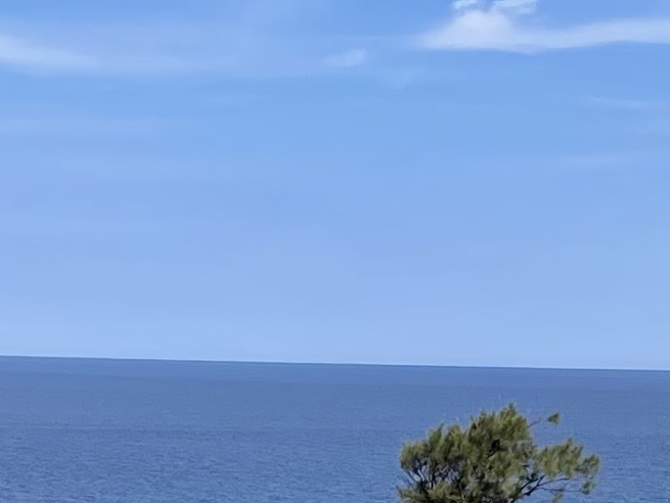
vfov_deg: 9.4
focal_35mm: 153
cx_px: 530
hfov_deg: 12.9
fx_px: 2962
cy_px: 768
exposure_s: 1/4000
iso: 32
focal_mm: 4.2
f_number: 1.6
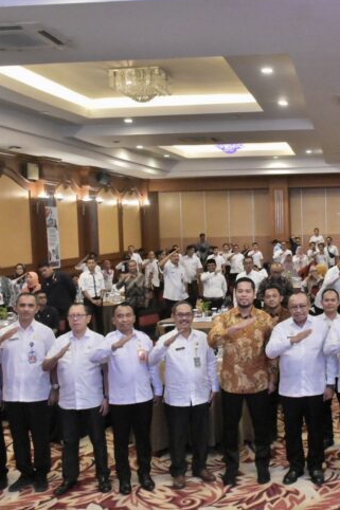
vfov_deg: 45.4
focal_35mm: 43
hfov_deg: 29.2
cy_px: 255
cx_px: 340
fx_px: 610
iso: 3200
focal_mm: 18
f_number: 5
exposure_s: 1/60
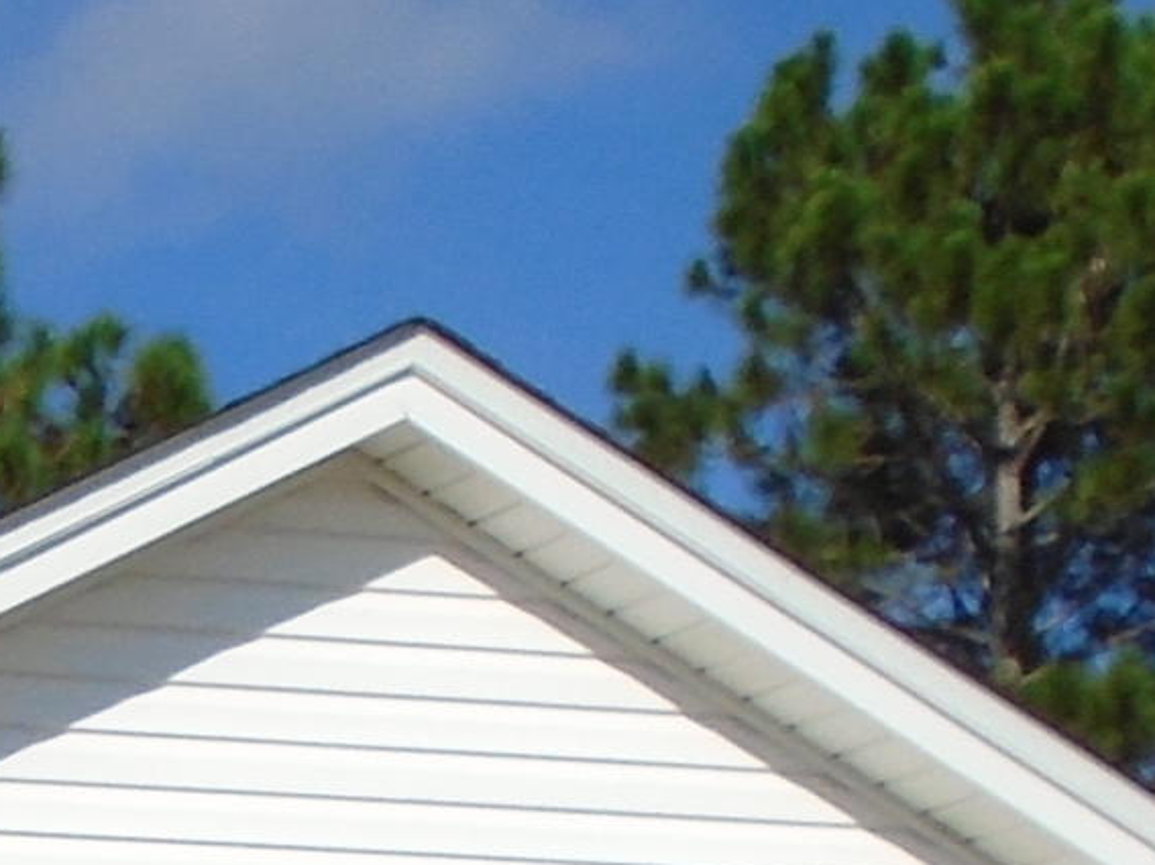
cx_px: -1373
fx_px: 5471
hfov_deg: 10.7
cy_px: 2255
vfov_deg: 8.2
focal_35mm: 164
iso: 100
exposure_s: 1/250
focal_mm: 5.5
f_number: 8.8
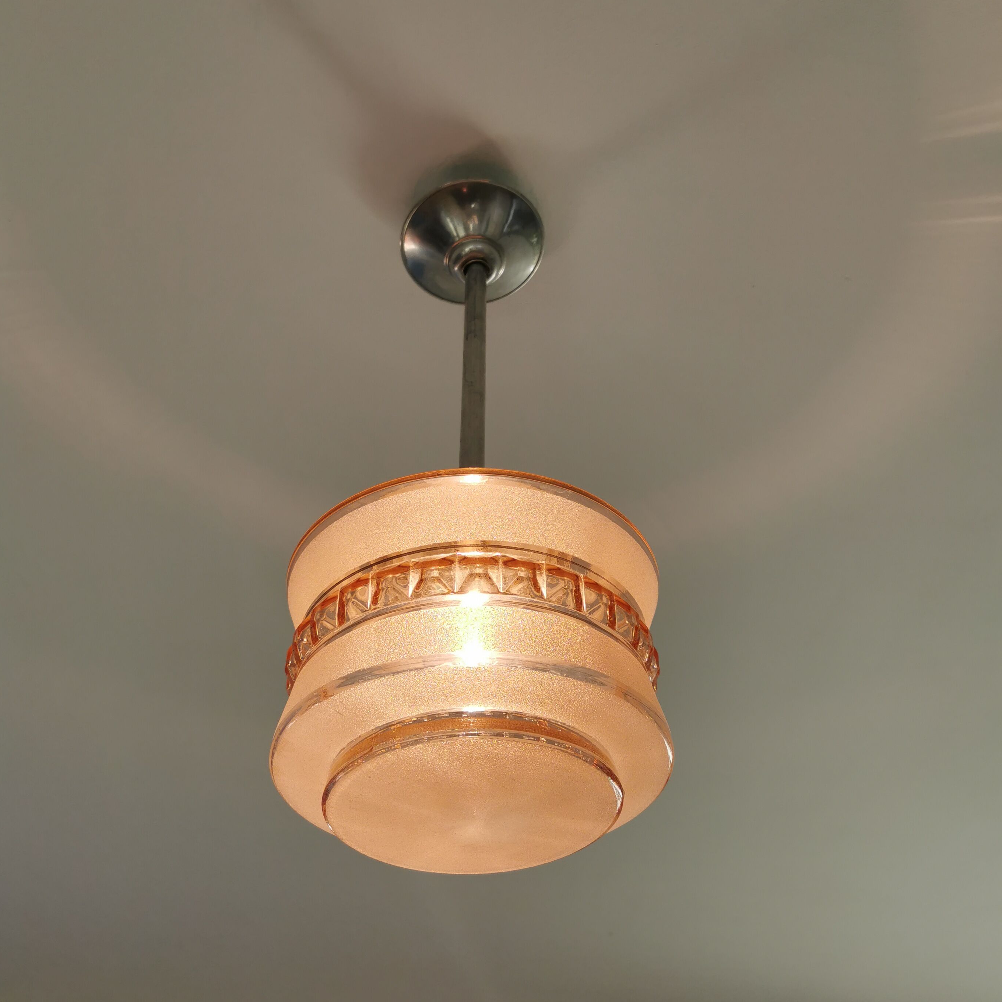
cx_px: 500
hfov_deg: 51.1
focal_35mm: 32
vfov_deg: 51.0
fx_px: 1048
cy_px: 439
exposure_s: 1/598
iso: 50
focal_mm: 5.56
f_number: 1.6
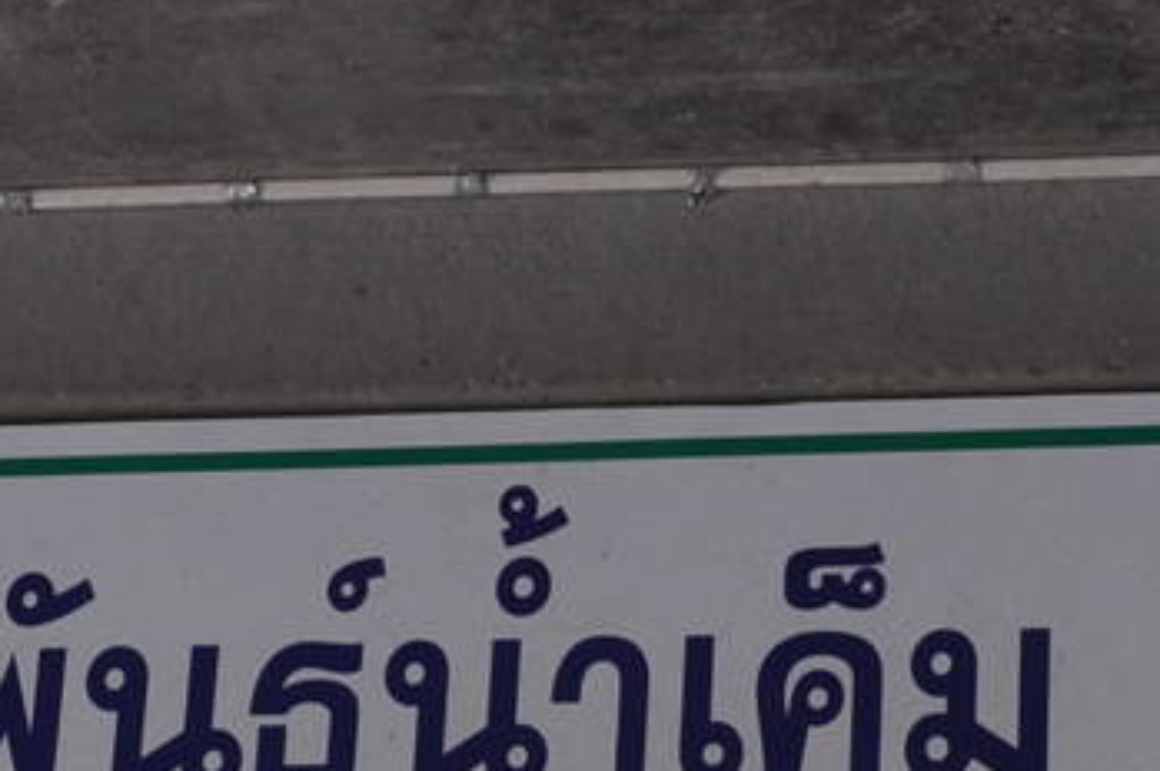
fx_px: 4645
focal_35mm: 144
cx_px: 655
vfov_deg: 9.4
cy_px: 816
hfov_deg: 14.2
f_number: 6.3
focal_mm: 21
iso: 200
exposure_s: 1/40
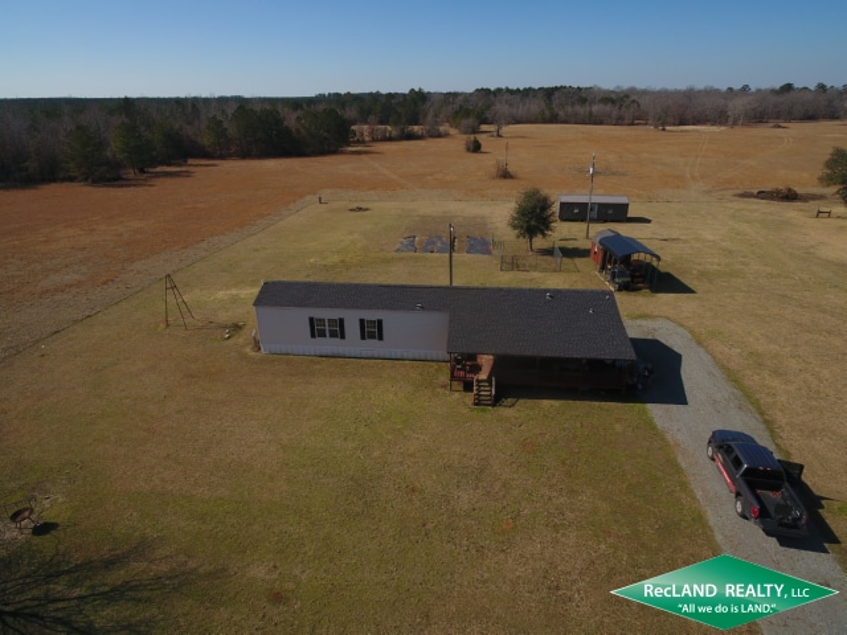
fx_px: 489
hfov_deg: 81.7
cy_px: 318
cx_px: 424
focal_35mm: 20
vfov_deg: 66.0
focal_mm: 3.61
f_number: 2.8
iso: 100
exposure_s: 1/1160
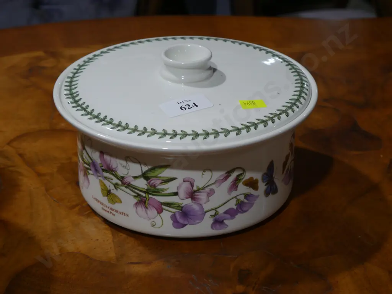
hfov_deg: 23.3
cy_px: 147
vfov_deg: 17.6
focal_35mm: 84
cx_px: 196
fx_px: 952
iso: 400
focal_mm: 42
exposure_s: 1/100
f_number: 5.6
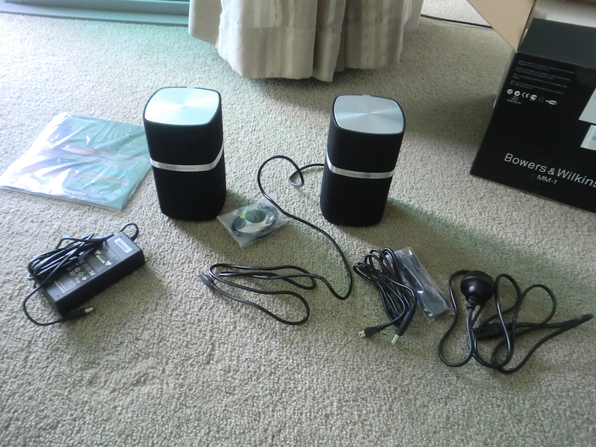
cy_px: 224
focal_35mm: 26
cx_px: 298
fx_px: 448
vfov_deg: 53.1
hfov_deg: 67.3
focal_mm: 4.65
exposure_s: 1/60
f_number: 2.6
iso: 250
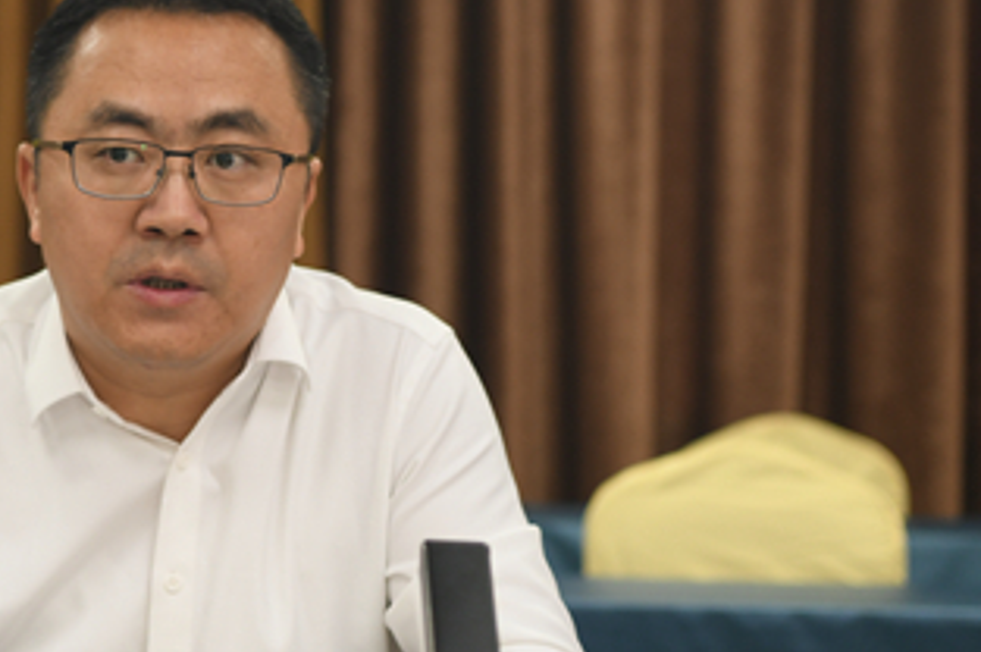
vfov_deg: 14.2
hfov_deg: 21.0
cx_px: 185
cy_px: 448
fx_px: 2613
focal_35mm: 96
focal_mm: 50
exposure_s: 1/100
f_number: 2.8
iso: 500
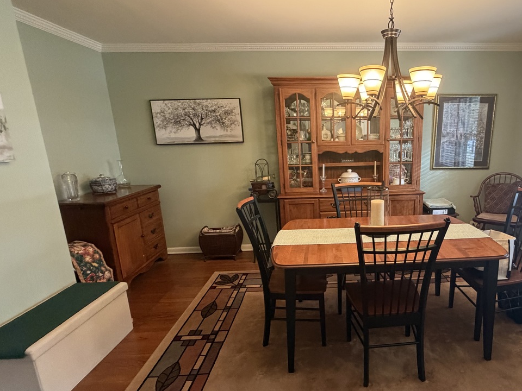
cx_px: 341
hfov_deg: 76.9
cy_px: 208
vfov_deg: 63.4
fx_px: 317
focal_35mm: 21
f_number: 2.2
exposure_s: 1/60
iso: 640
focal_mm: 2.22
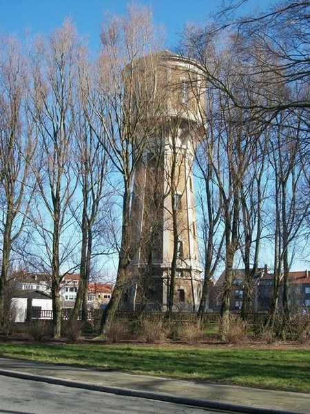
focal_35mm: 40
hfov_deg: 36.0
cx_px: 155
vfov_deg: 46.8
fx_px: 478
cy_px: 207
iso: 80
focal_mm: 7.1
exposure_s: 1/60
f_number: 9.9
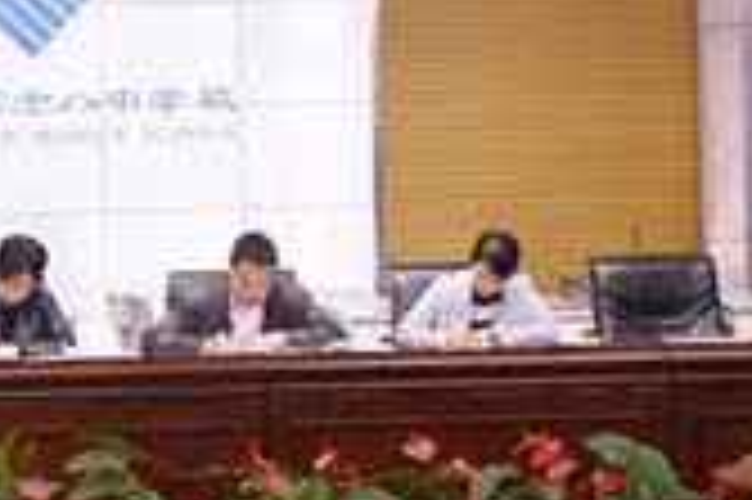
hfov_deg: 14.1
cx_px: 23
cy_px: 232
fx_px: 3005
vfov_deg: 9.5
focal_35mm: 144
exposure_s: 1/15
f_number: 4.2
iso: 100
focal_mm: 32
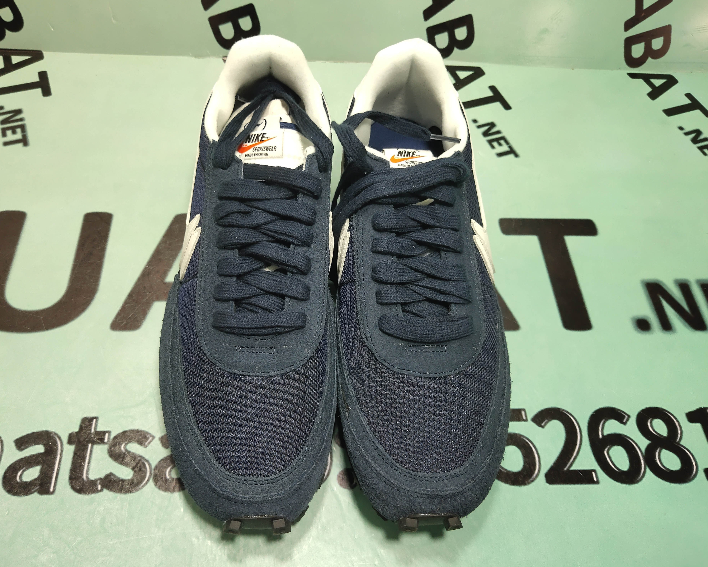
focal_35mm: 32
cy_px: 285
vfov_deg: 45.8
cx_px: 323
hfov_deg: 55.6
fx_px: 671
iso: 124
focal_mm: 4.35
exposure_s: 1/100
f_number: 1.79
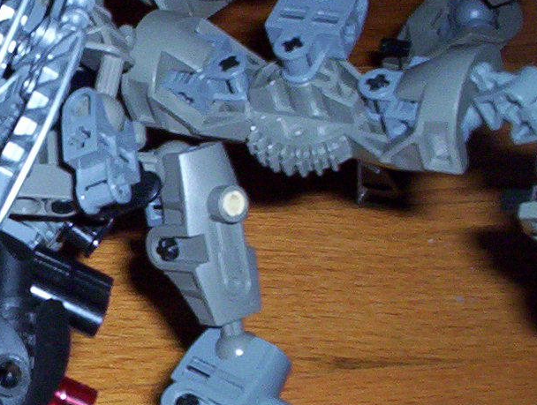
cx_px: -80
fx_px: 1586
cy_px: 320
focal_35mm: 102
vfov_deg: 14.5
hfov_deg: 18.4
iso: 140
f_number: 4.5
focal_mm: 4.99
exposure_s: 1/60
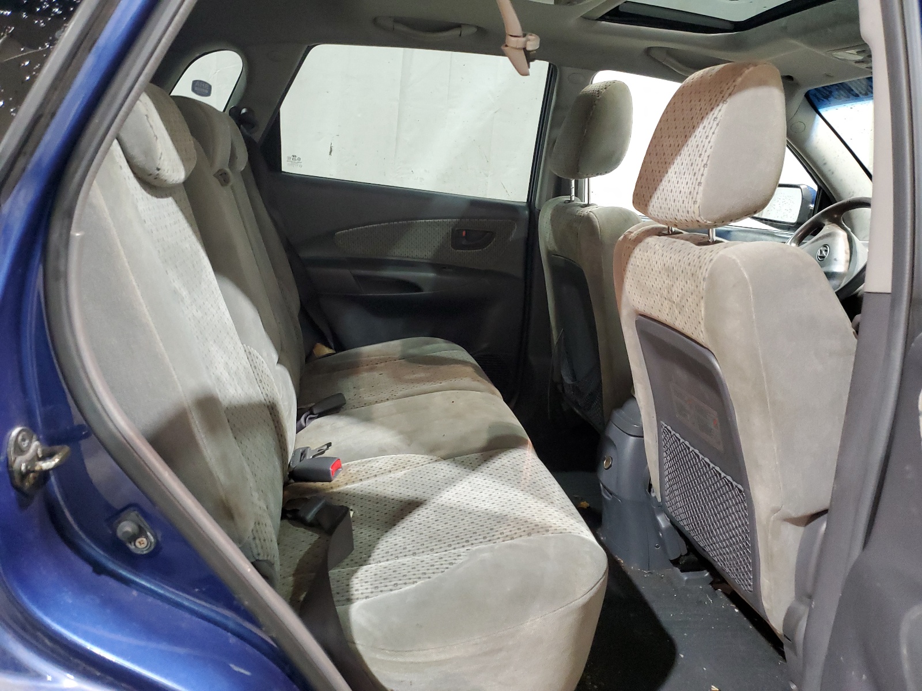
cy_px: 346
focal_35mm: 26
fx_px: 693
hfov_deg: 67.3
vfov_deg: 53.1
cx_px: 461
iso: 347
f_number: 1.5
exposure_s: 1/30
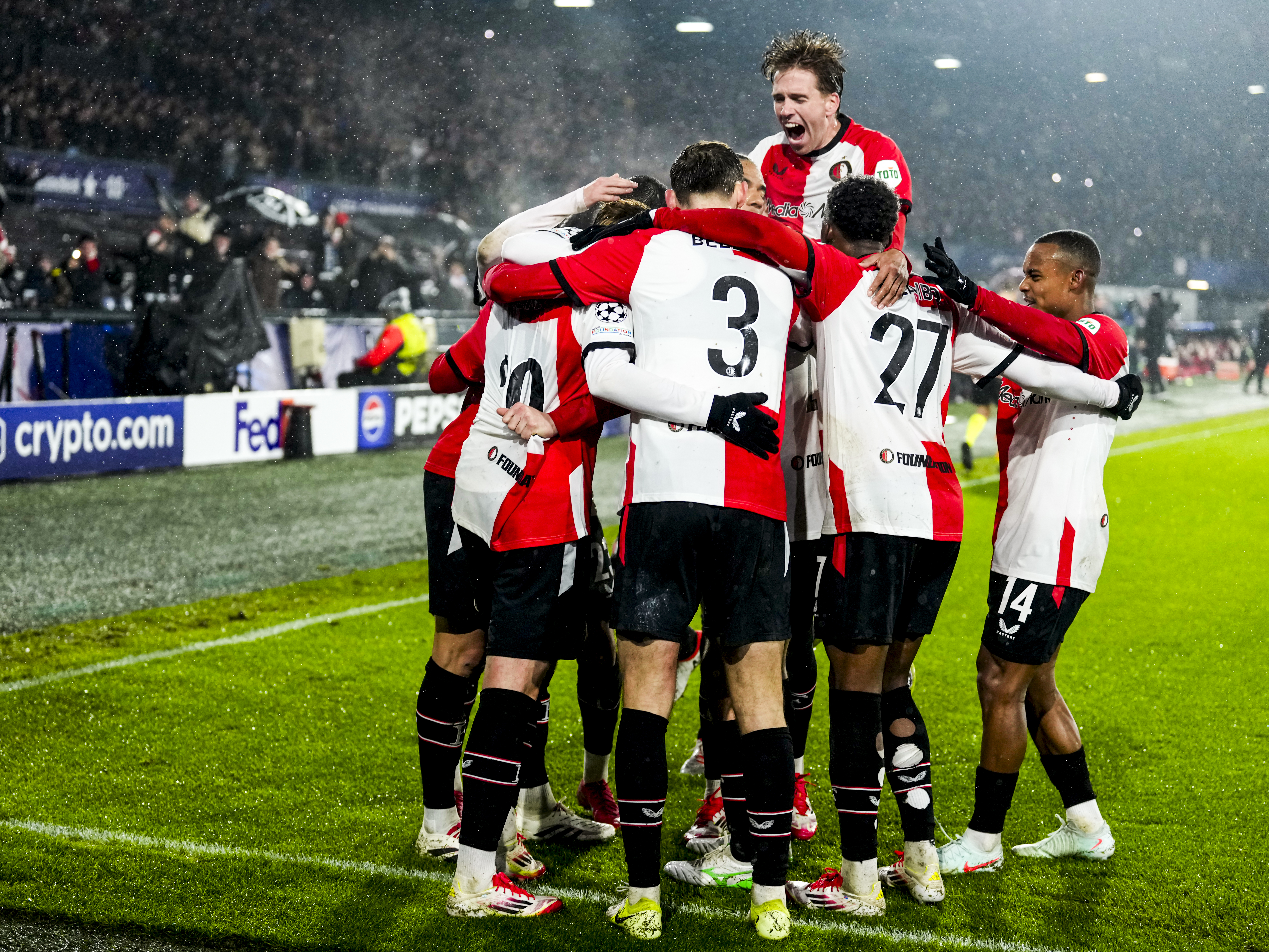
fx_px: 2786
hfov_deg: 25.7
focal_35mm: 76
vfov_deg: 19.4
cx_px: 591
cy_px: 476
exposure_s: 1/1600
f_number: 2.8
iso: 2500
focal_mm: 70
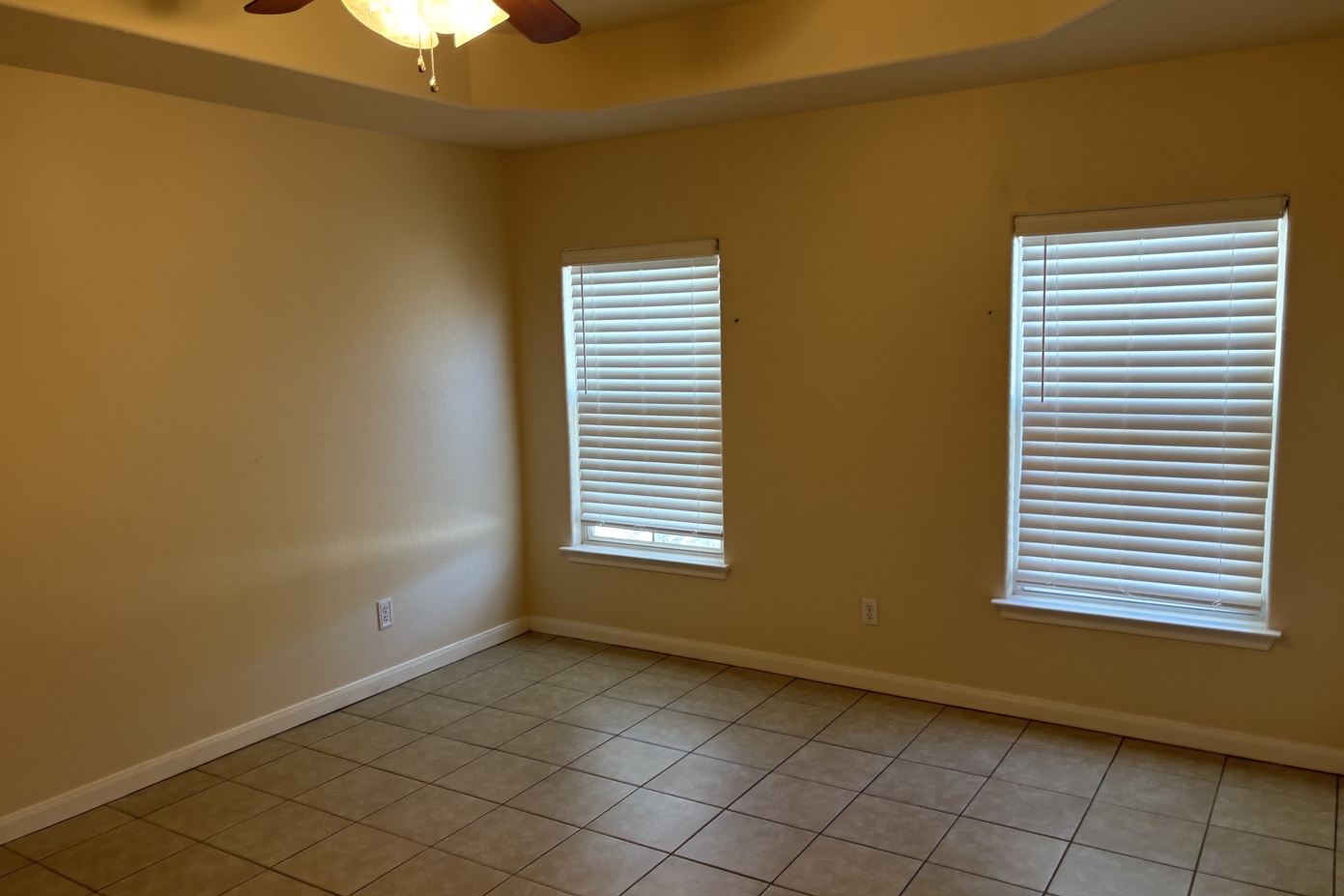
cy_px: 476
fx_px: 1045
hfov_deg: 65.5
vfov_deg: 46.4
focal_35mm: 28
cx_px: 649
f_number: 1.6
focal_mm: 5.96
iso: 100
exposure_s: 1/60
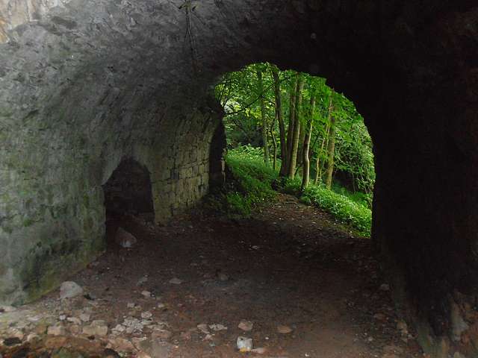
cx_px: 239
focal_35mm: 37
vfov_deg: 38.7
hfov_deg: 50.1
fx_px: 511
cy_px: 179
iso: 800
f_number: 3.9
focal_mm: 6.61
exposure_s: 1/40
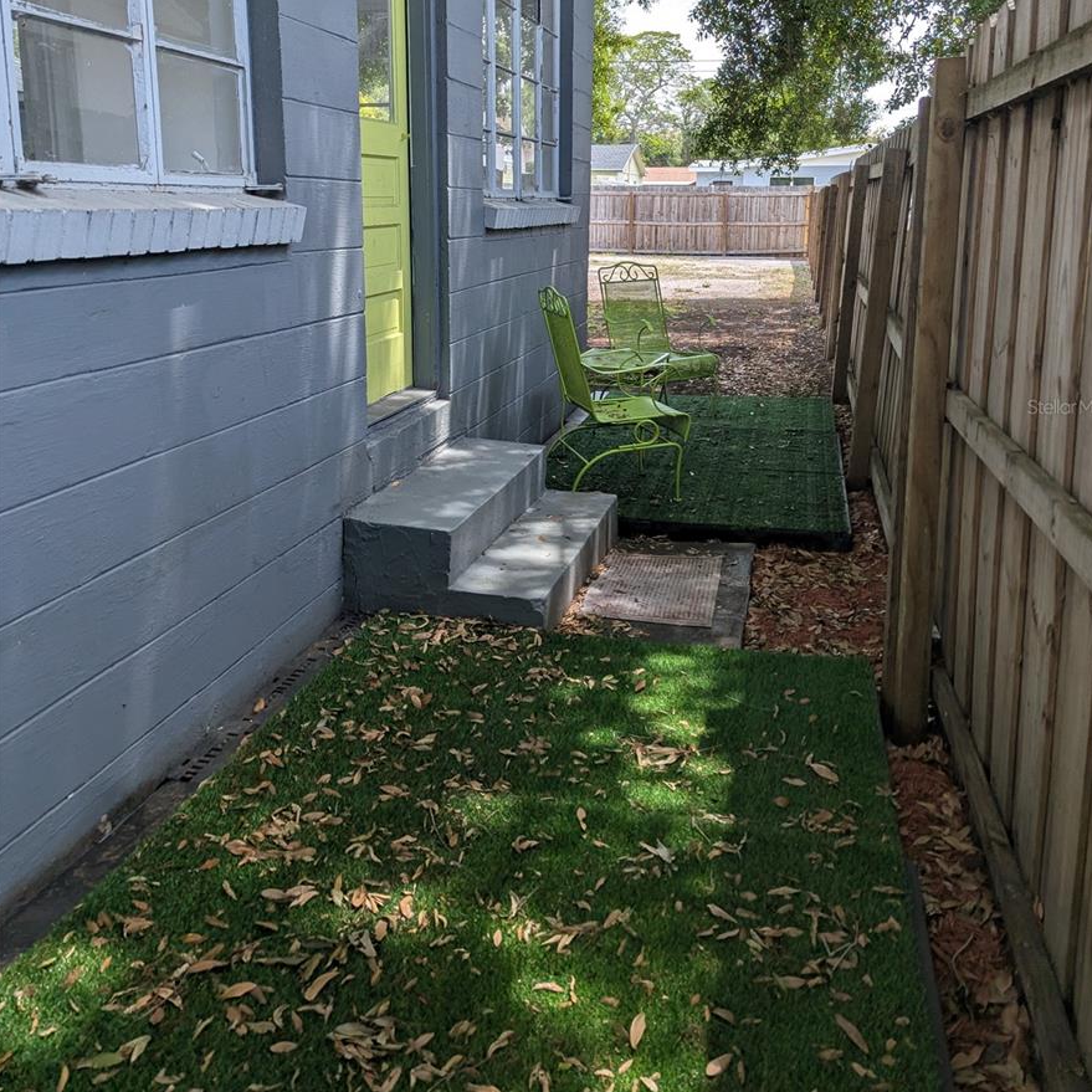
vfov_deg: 55.0
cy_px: 406
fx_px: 1035
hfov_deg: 55.6
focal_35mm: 29
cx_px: 555
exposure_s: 1/755
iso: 41
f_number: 1.85
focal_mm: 6.81
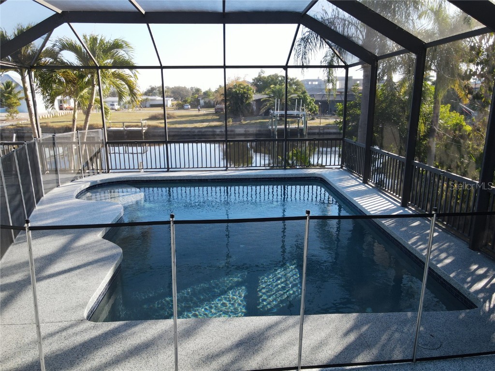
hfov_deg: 71.6
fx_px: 343
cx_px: 248
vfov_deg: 56.8
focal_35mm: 24
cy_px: 186
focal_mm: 4.5
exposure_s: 1/125
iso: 100
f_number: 2.8
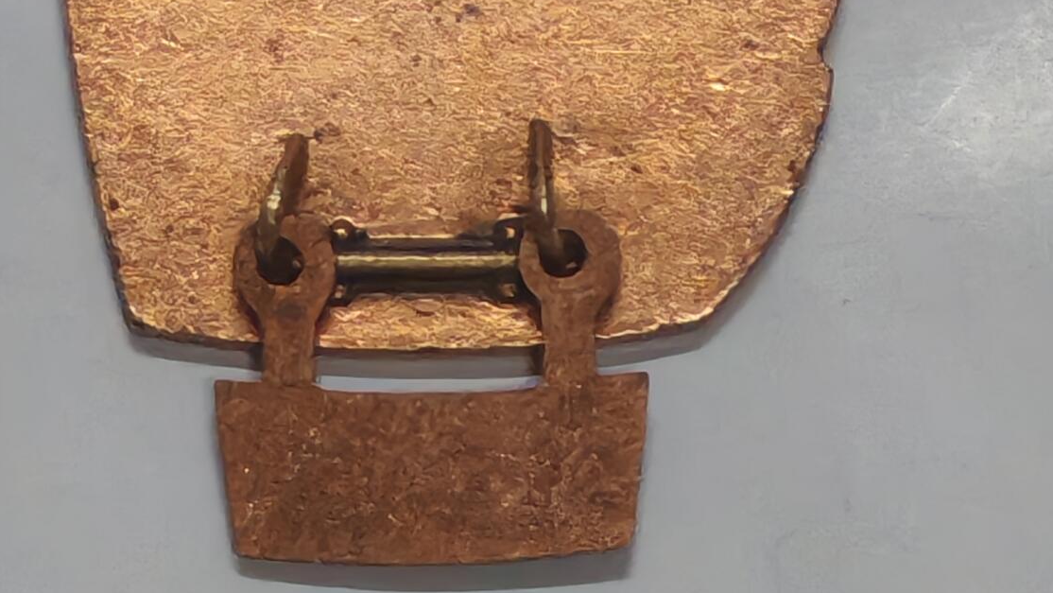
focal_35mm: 250
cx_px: 470
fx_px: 6981
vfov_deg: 4.9
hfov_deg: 8.6
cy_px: -5
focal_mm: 5.52
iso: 500
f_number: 1.95
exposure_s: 1/50
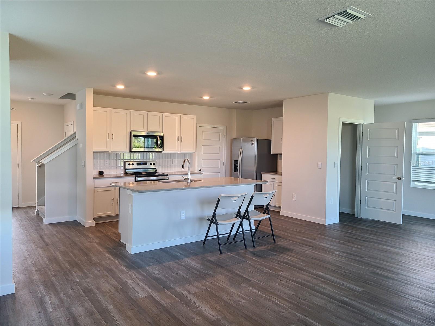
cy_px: 163
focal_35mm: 26
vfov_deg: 53.1
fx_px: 327
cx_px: 218
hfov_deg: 67.3
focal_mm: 5.4
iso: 125
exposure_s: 1/60
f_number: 1.8
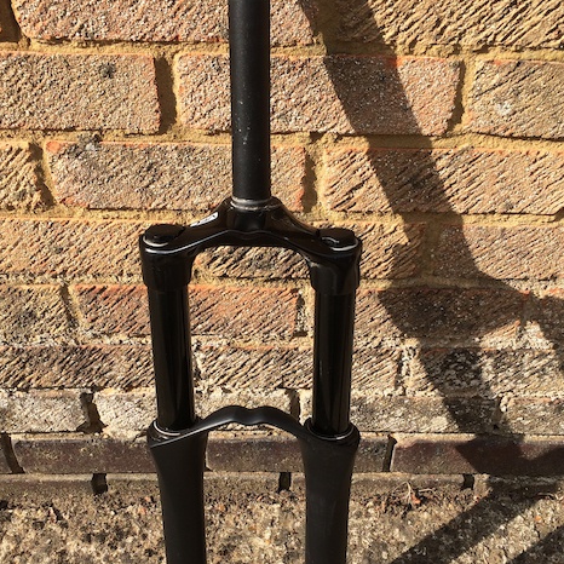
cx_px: 276
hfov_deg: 38.3
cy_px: 353
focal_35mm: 44
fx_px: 811
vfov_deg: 38.1
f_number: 2.2
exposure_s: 1/892
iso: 32
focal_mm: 4.15
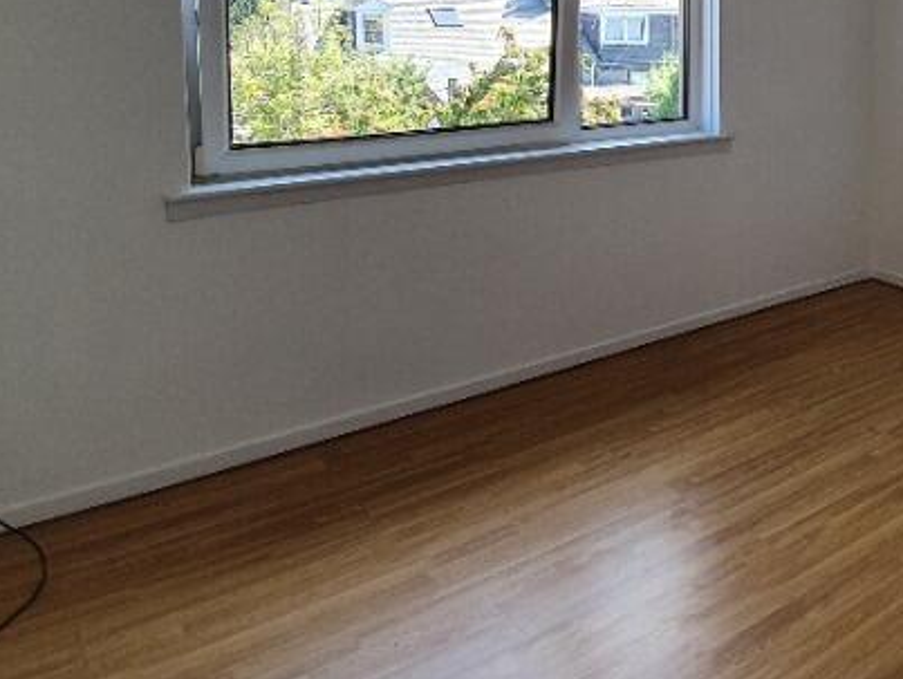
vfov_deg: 40.0
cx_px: 914
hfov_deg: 46.0
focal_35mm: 33
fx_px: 862
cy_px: 76
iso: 50
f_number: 2.2
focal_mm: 1.8
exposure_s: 1/100
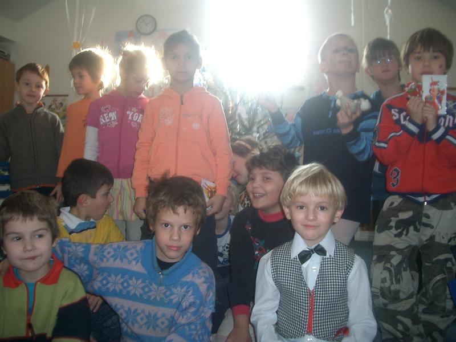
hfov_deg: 52.6
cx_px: 228
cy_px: 171
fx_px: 461
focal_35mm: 35
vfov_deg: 40.7
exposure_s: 1/40
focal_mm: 5.8
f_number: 2.6
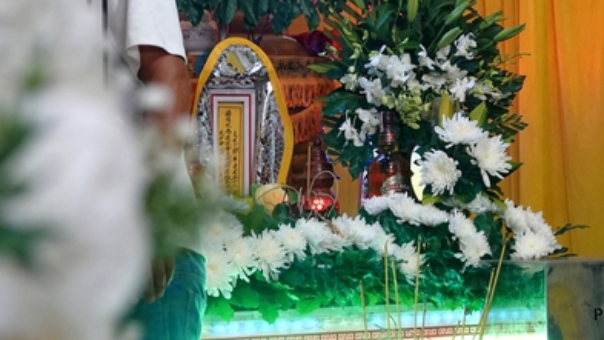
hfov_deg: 15.3
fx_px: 2226
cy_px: 25
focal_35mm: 139
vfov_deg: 8.7
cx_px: 501
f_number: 3.5
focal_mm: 28.91
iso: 640
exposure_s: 1/125
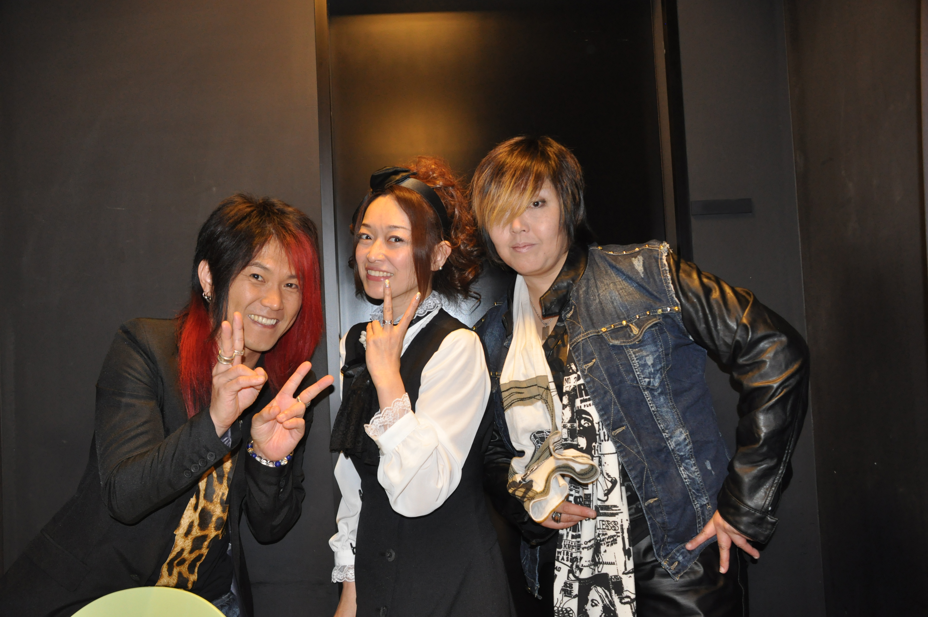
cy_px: 308
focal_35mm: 30
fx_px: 772
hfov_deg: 62.0
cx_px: 464
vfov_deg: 43.5
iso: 800
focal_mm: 20
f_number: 3.5
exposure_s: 1/60
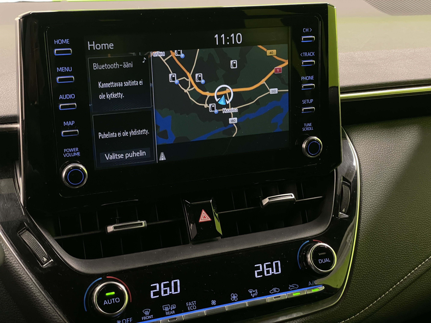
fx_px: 647
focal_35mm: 52
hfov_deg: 36.8
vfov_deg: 28.0
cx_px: 216
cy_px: 162
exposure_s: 1/33
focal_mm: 6
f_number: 2
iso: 640
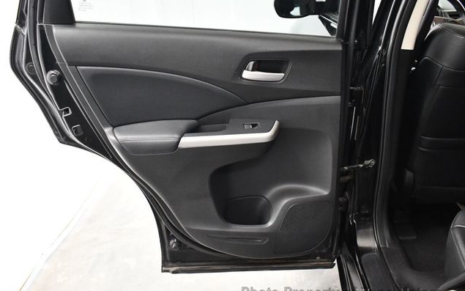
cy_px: 150
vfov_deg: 34.4
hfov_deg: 52.7
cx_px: 233
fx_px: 469
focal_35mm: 37
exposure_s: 1/80
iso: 3200
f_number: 3.5
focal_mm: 18
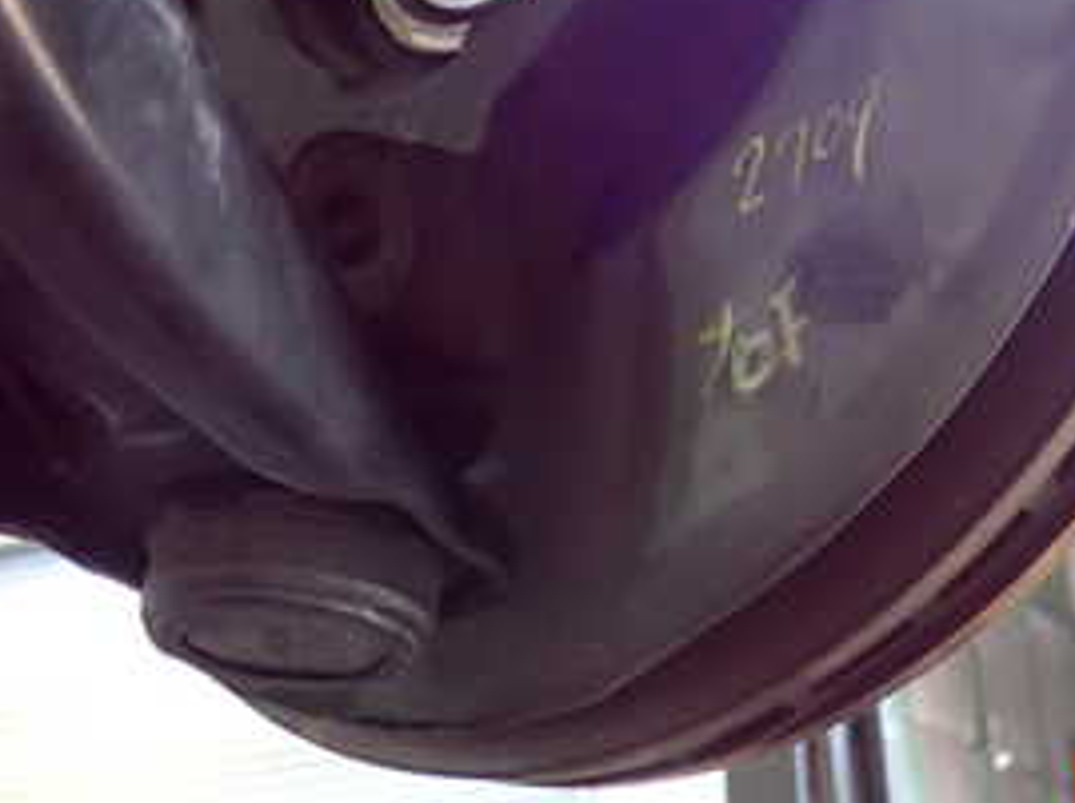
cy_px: -56
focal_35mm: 67
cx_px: 779
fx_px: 2078
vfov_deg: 20.9
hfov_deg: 28.7
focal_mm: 5.4
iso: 320
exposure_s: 1/30
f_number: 2.3
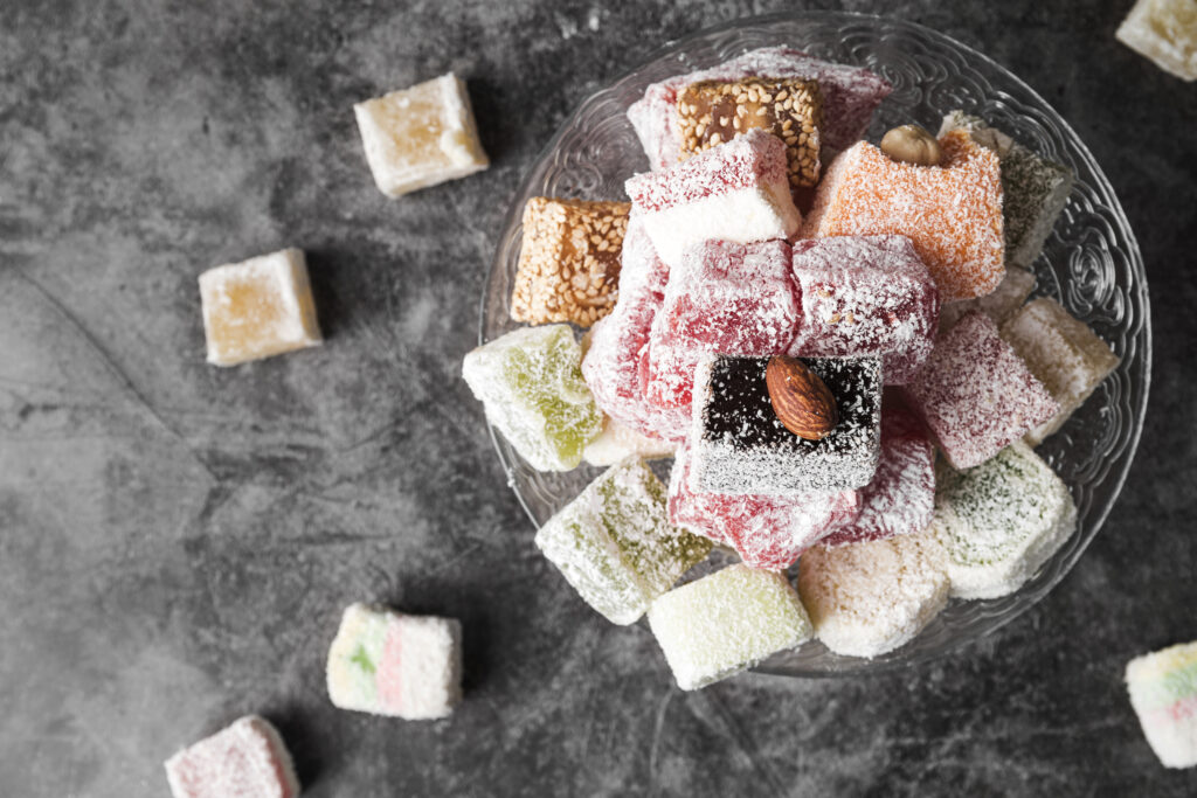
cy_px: 399
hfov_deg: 36.2
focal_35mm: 55
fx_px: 1829
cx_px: 598
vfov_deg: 24.6
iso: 100
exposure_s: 10
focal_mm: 55
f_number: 11
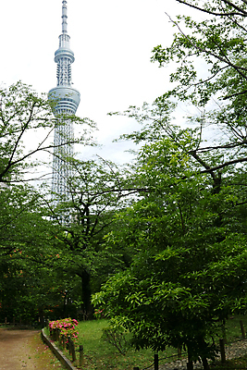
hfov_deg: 33.4
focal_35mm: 40
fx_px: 411
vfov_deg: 48.4
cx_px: 124
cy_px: 185
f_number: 5.6
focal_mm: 17.9
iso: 400
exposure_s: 1/1000
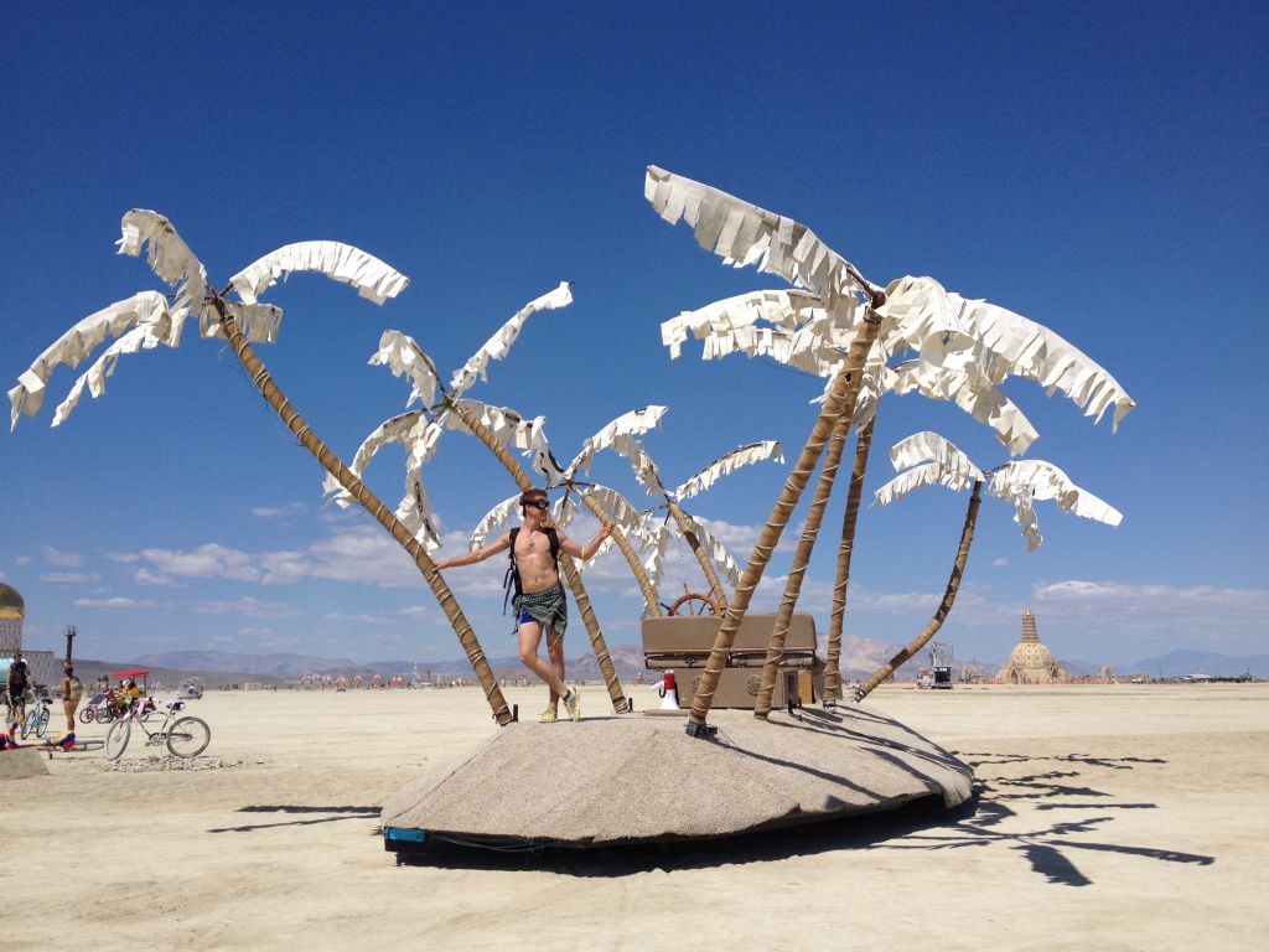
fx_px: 1283
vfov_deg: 40.7
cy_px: 476
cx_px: 634
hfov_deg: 52.6
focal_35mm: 35
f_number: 2.4
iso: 50
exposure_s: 1/3690
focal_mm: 4.28
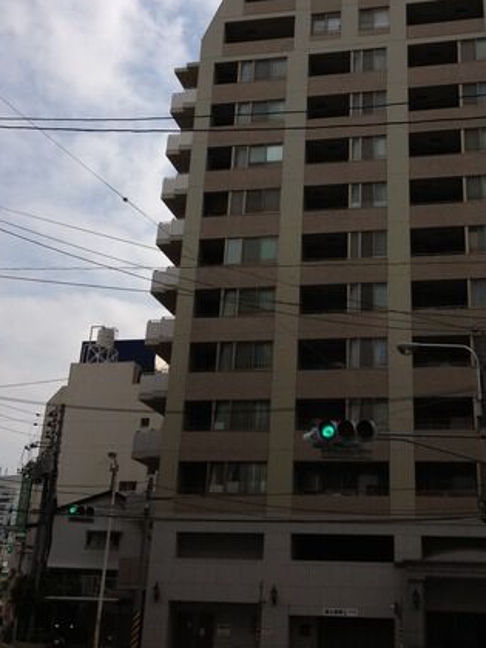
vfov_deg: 38.0
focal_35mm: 50
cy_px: 251
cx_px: 305
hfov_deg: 29.0
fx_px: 936
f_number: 2.4
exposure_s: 1/2123
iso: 50
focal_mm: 4.28
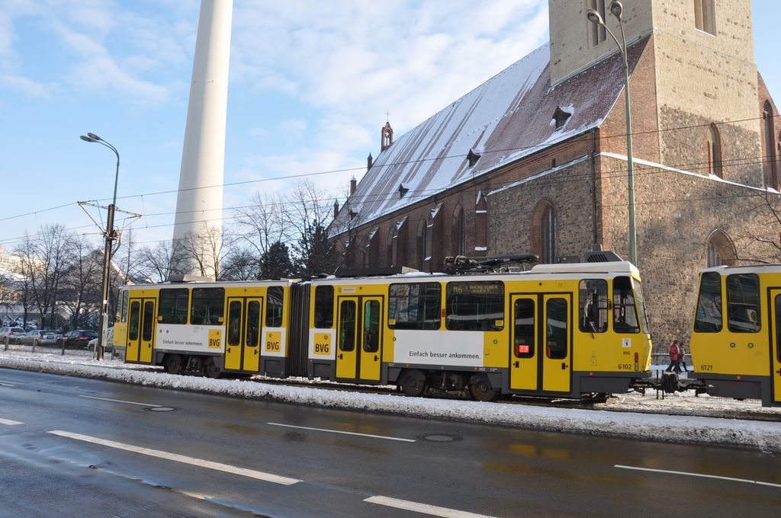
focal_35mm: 27
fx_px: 585
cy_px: 259
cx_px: 390
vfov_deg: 47.8
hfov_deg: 67.4
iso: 200
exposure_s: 1/100
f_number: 10
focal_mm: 18
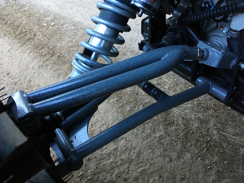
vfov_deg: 48.2
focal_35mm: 29
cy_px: 92
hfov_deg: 61.7
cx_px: 122
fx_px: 204
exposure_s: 1/30
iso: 125
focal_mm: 4.15
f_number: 2.2
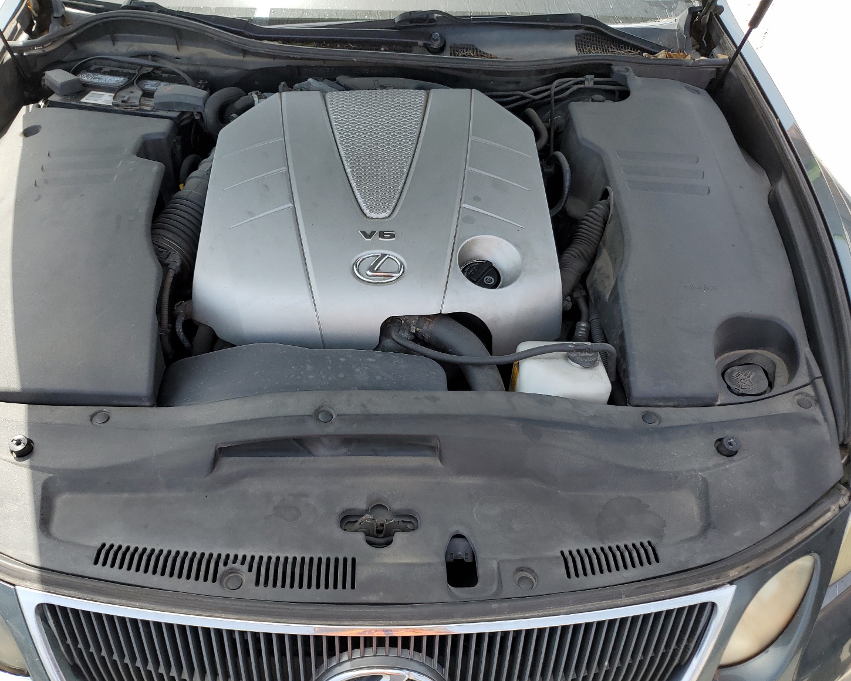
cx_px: 399
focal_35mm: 28
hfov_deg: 62.2
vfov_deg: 51.5
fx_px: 705
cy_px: 343
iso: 50
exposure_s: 1/833
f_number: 1.5
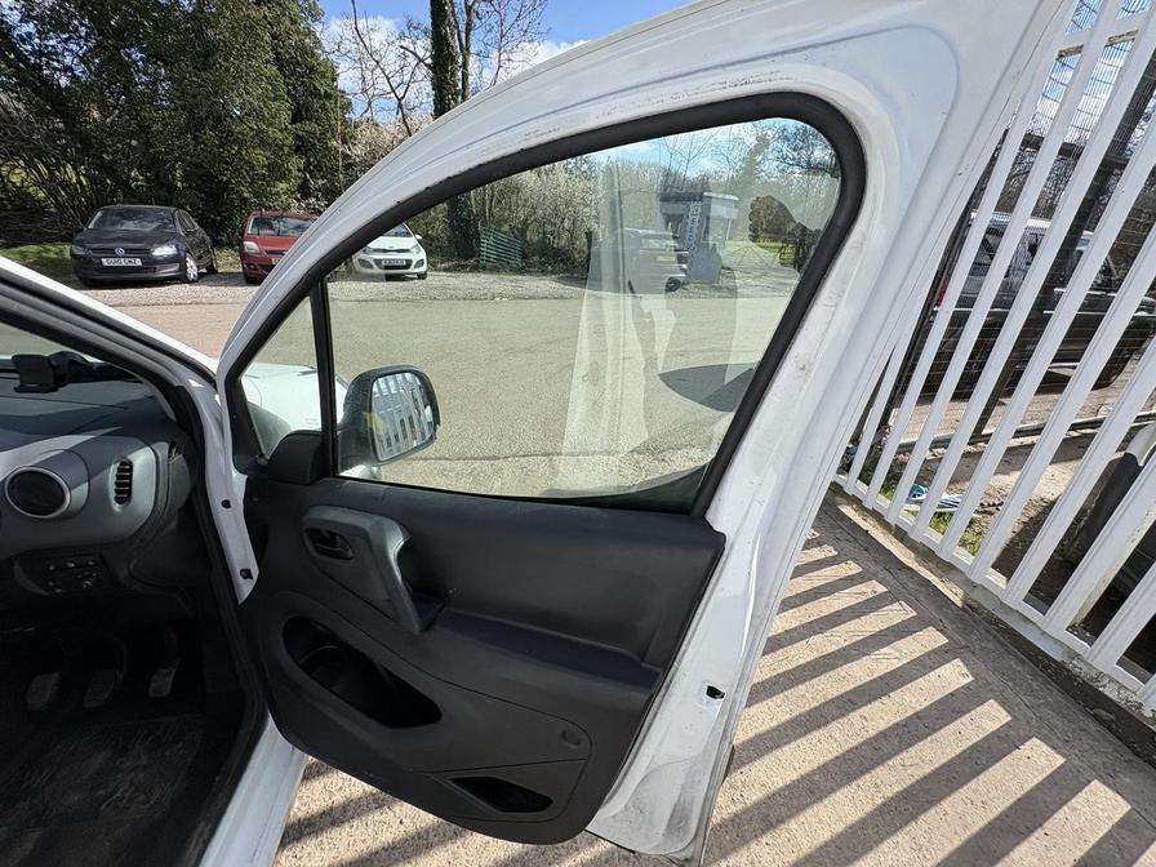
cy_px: 434
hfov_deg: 102.1
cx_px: 578
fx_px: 468
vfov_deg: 85.7
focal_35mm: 14
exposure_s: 1/1256
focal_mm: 2.22
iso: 40
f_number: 2.2
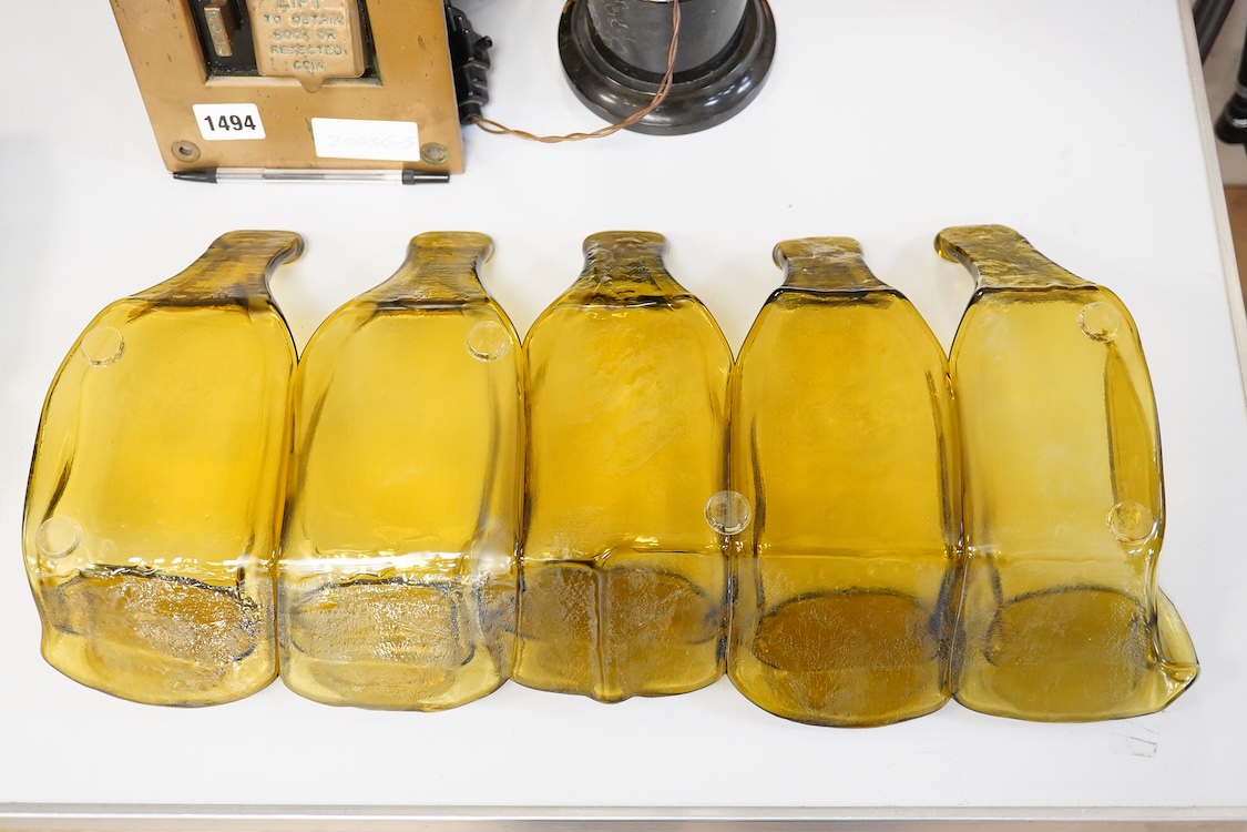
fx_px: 1559
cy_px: 416
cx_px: 624
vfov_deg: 29.9
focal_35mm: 45
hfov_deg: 43.6
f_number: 4
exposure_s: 1/125
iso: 2500
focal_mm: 30
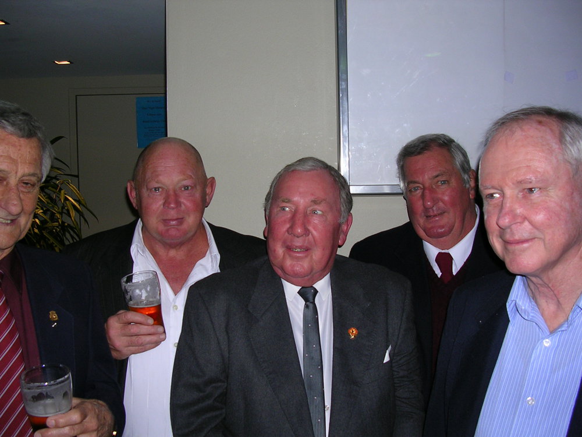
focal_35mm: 38
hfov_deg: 49.0
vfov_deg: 37.7
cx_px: 291
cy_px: 218
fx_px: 639
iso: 50
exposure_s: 1/60.1
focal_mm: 5.8
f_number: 2.8
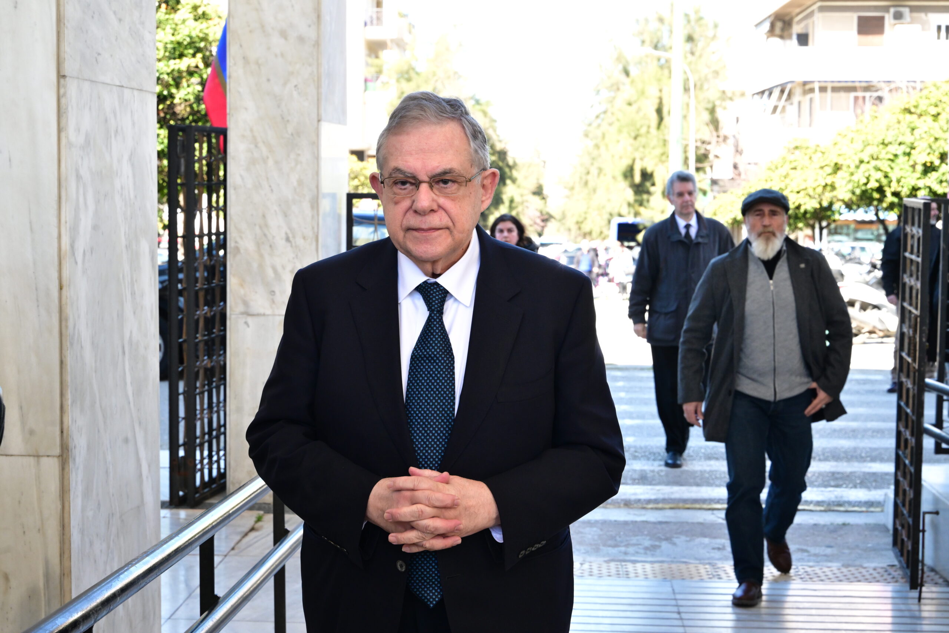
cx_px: 474
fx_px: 1608
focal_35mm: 61
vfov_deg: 22.3
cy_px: 316
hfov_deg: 32.9
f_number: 9
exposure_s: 1/400
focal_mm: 61
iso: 2500
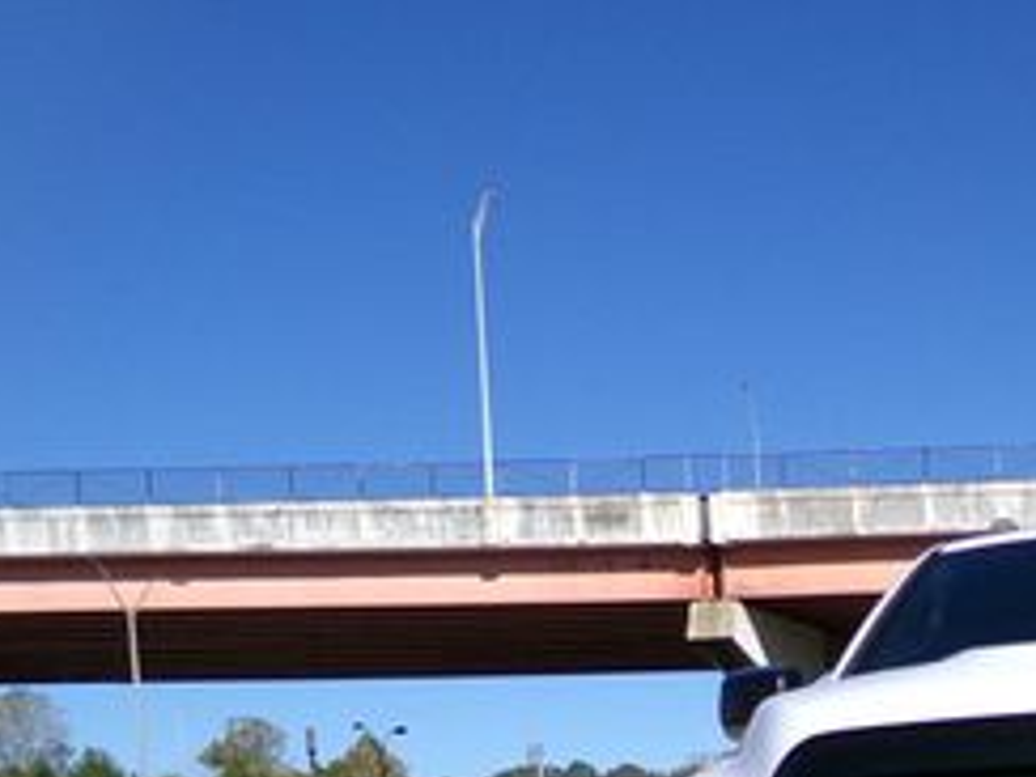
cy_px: 981
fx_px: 1885
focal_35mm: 63
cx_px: 1189
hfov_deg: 27.6
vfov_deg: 21.3
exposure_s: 1/850
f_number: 3.7
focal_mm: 4.3
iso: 100
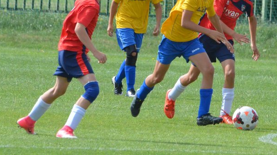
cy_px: 52
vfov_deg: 1.7
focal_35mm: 703
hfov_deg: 3.1
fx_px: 5163
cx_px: 179
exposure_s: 1/2000
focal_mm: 300
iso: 2500
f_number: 11
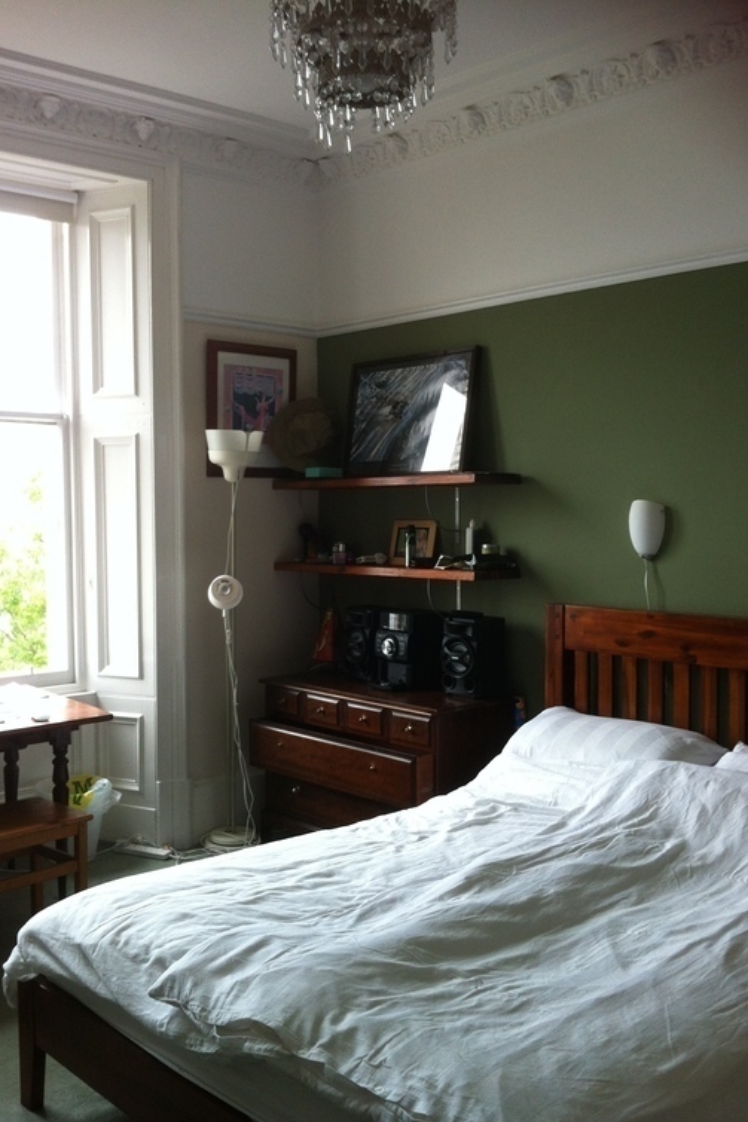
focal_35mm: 37
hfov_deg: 35.9
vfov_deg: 51.9
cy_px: 569
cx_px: 364
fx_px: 1154
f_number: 2.8
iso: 80
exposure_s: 1/25
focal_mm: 3.85
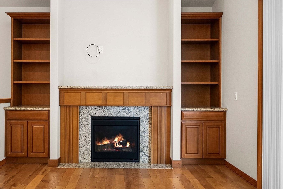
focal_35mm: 29
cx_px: 116
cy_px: 93
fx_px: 228
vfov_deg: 45.0
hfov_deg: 63.2
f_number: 7.1
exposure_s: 1/60
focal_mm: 23
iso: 640
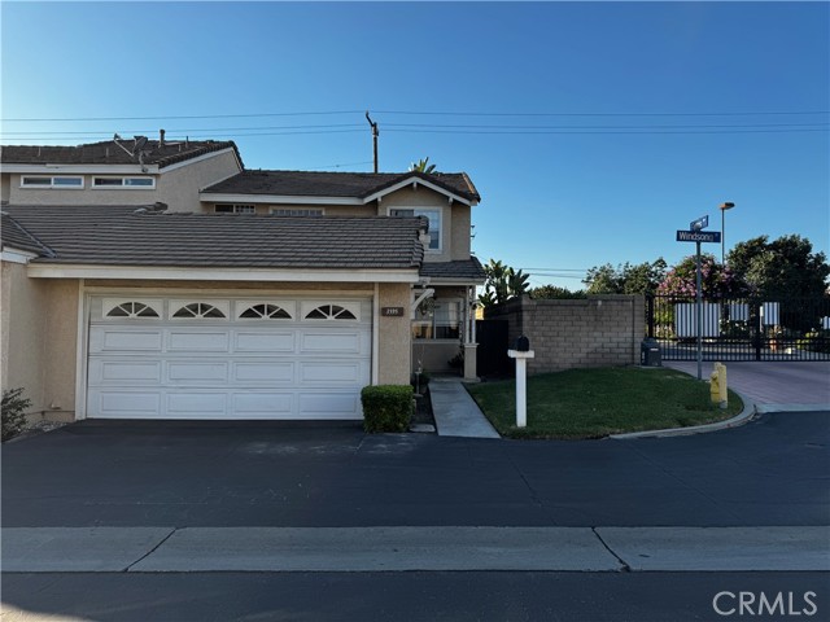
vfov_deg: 56.8
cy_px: 311
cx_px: 415
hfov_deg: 71.6
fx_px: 575
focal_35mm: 24
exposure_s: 1/2506
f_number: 1.78
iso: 80
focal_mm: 6.76
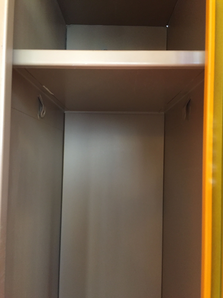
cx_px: 112
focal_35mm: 29
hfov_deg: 48.2
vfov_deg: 61.7
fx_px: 249
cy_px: 149
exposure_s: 1/25
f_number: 2.2
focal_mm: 4.15
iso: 250
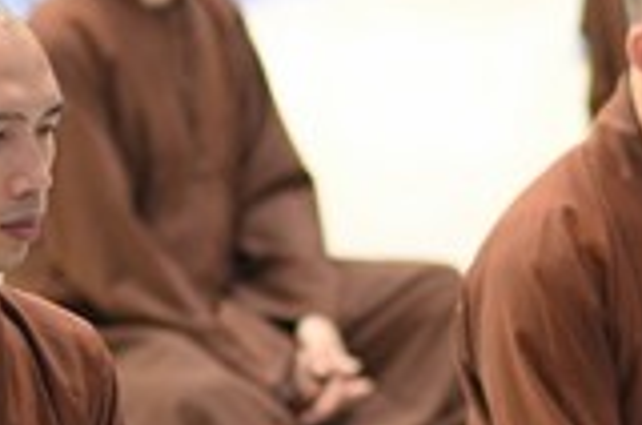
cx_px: 469
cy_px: 397
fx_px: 6140
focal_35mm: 345
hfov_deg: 6.0
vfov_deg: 4.0
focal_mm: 85
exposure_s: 1/100
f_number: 2
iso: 800
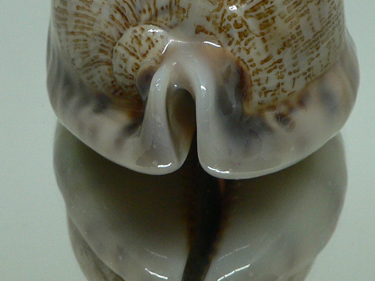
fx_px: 877
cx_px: 191
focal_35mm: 81
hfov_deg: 24.1
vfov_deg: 18.2
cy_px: 100
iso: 150
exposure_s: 1/60
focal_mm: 4.6
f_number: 2.8
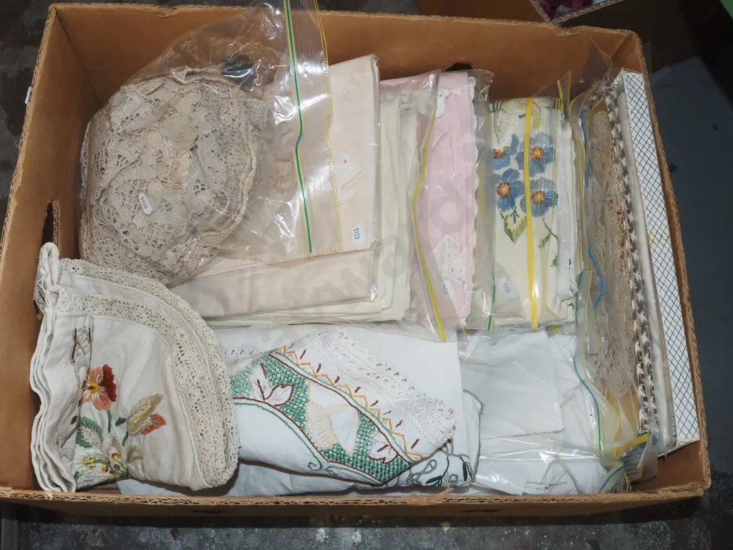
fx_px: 720
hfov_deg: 54.0
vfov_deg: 41.8
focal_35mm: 34
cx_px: 366
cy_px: 275
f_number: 5.6
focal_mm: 17
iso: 1600
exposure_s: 1/160
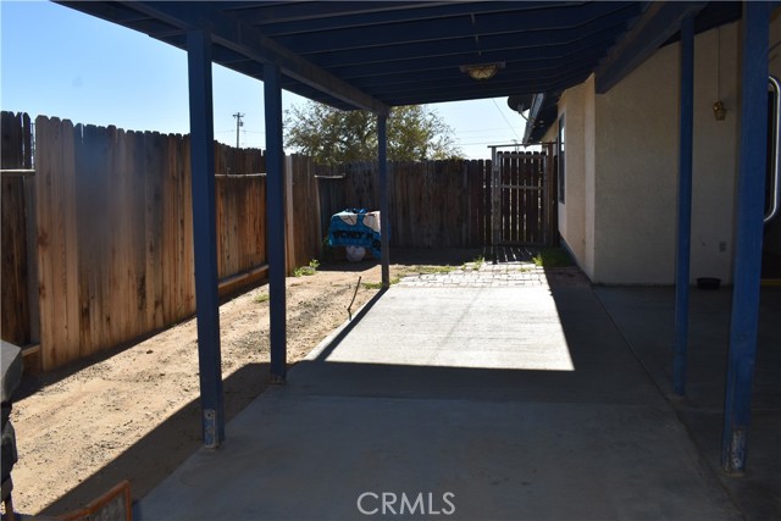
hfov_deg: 61.9
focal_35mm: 30
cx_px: 390
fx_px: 651
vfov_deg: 43.6
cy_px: 260
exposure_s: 1/200
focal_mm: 20
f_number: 10
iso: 100
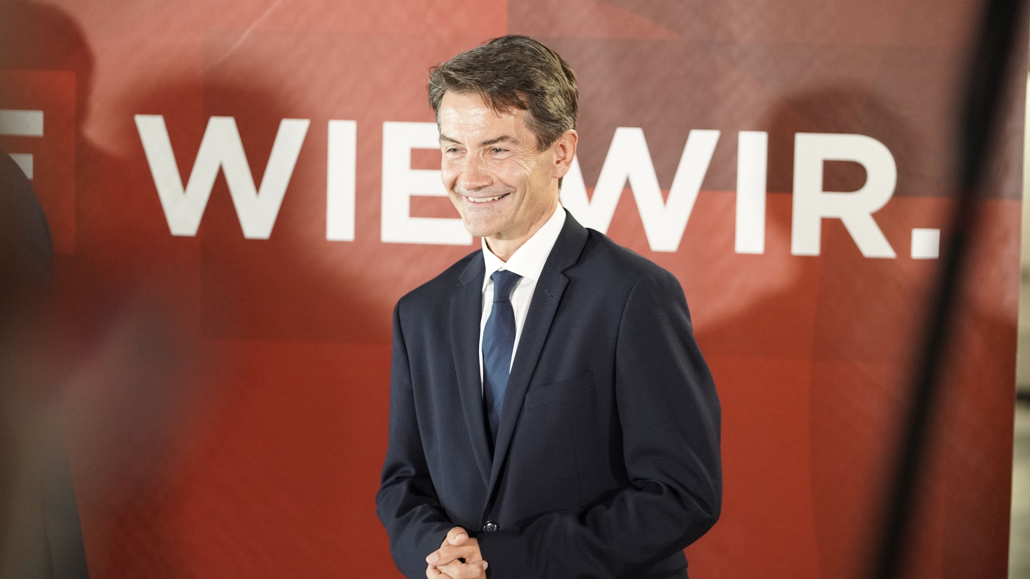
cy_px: 266
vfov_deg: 12.1
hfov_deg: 21.4
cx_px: 516
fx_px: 2731
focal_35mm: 100
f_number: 2.8
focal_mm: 95
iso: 8000
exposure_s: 1/320
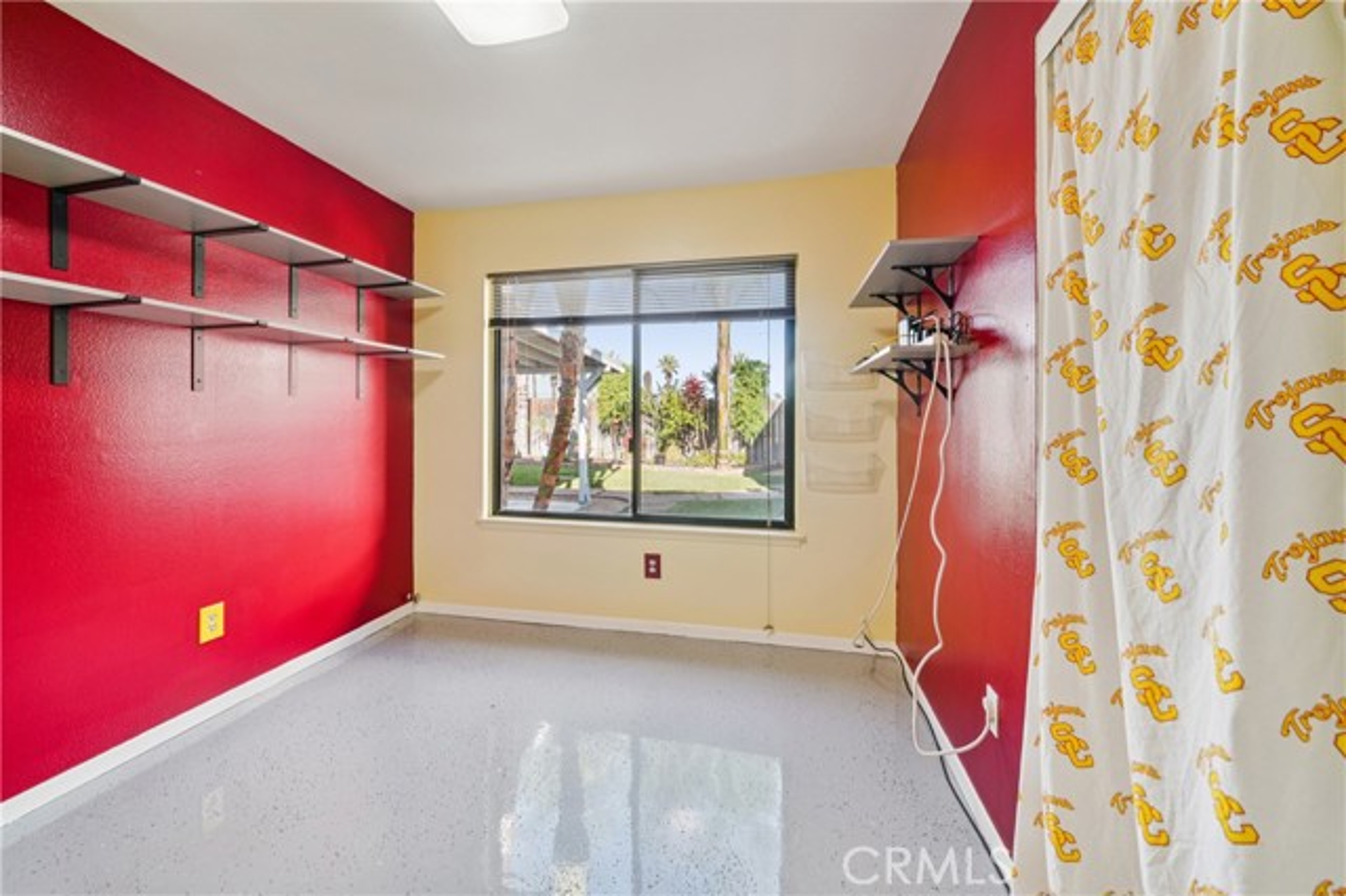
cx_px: 673
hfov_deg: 108.4
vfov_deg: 85.4
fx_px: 486
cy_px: 448
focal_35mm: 13
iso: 250
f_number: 8
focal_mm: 13
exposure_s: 1/30
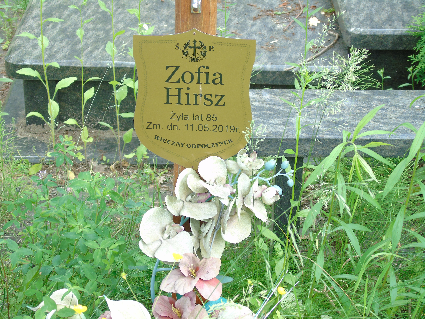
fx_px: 1007
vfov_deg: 18.0
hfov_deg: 23.8
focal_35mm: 82
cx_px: 212
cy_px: 160
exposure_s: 1/50
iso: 80
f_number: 4.1
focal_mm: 15
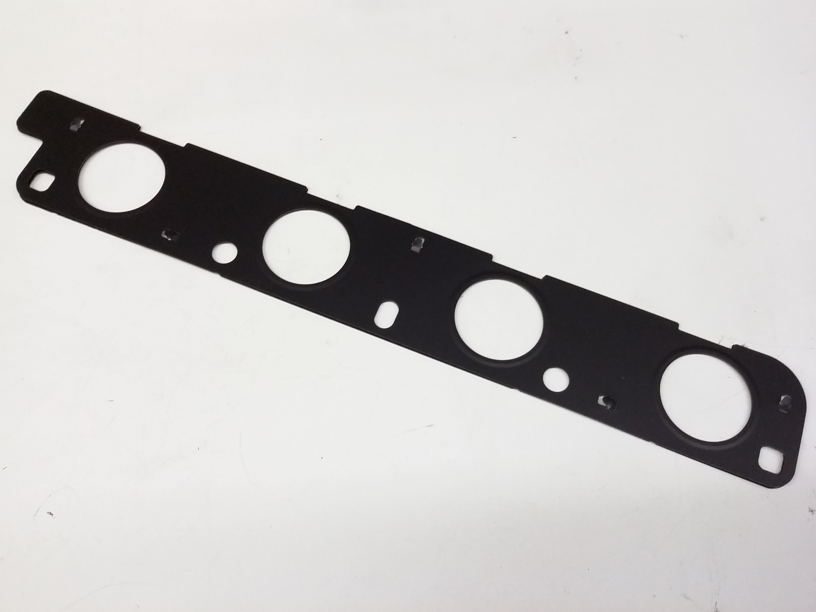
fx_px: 778
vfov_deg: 42.9
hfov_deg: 55.4
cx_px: 406
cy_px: 303
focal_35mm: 33
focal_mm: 3.4
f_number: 2.4
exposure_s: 1/15
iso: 200
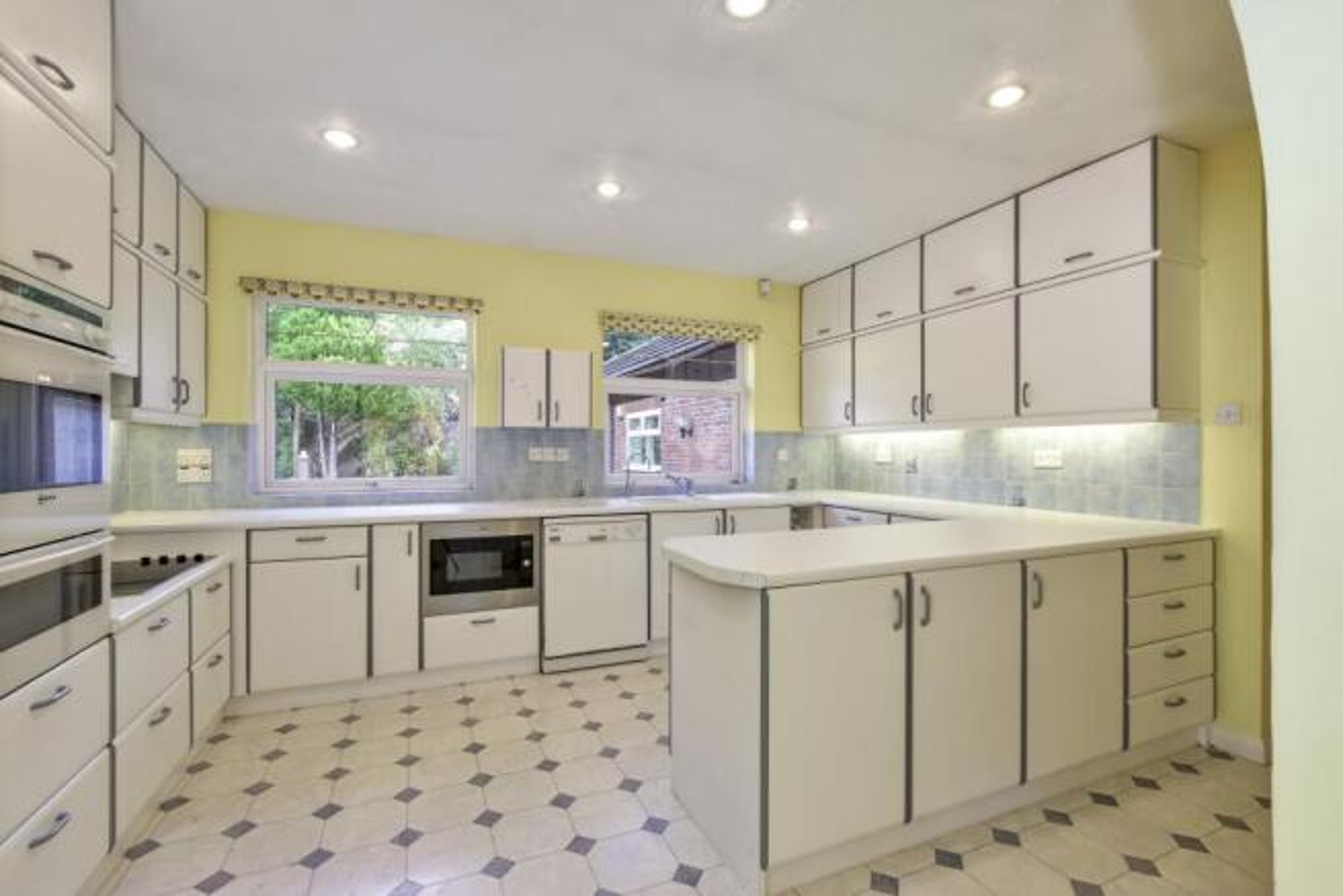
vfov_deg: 77.4
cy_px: 448
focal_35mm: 15
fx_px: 560
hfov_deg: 100.4
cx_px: 672
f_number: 8
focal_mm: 10
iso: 640
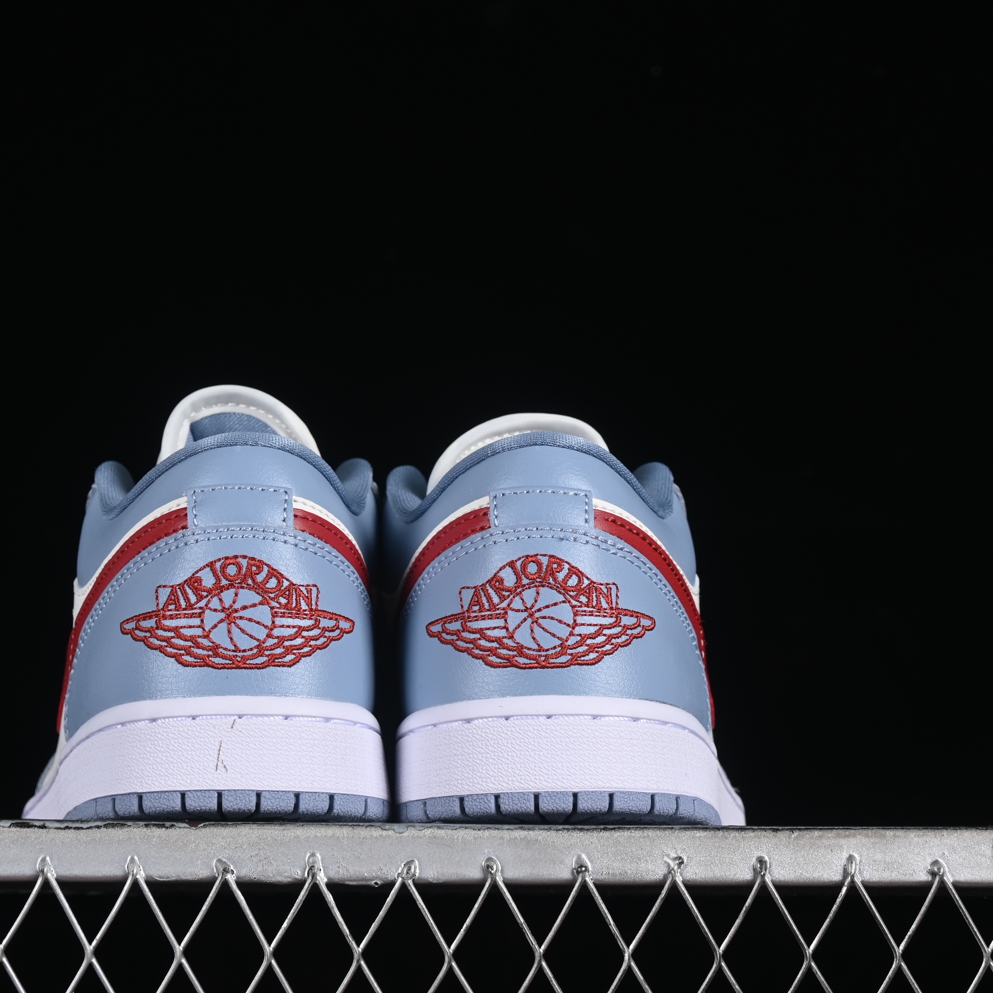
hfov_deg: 17.4
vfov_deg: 17.4
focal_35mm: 100
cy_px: 505
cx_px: 390
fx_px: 3245
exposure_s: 1/80
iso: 160
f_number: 8
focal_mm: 50
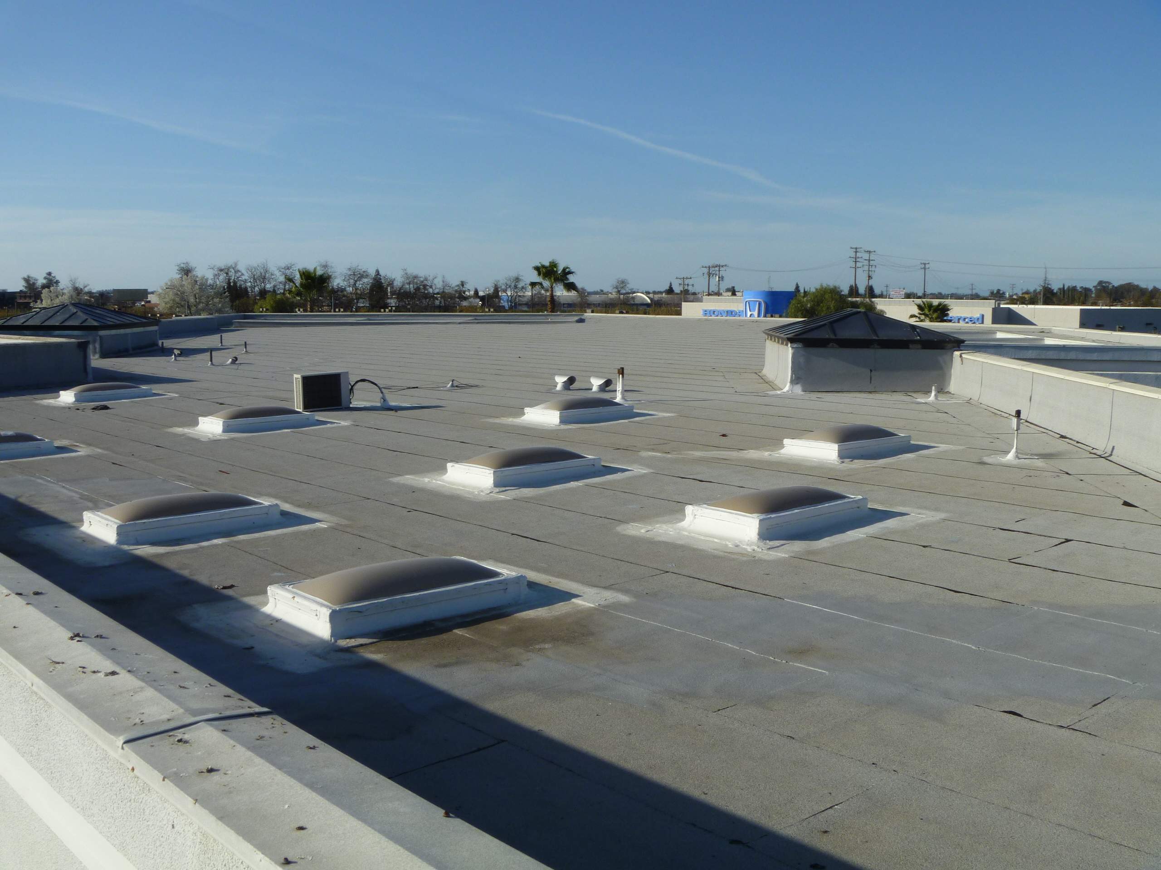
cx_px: 580
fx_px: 1174
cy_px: 435
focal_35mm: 35
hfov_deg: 52.6
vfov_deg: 40.7
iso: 80
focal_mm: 6.3
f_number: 5.6
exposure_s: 1/400
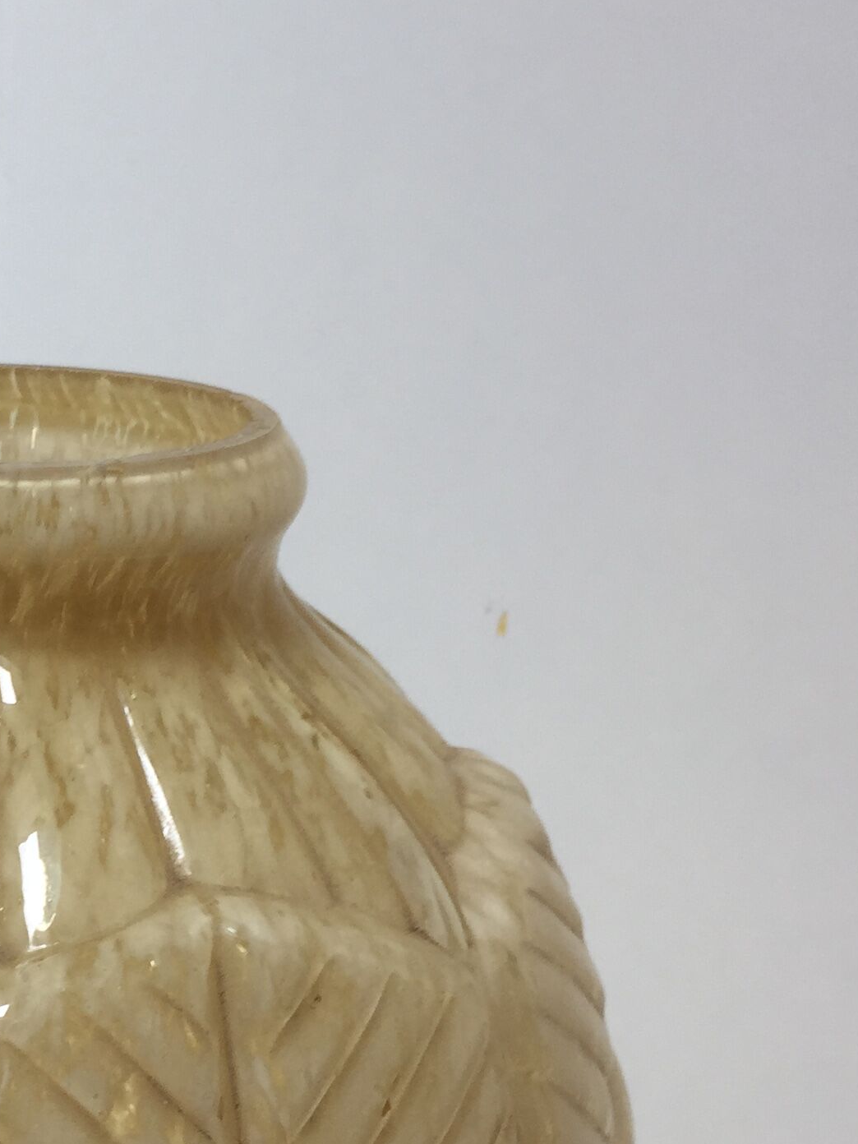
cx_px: -98
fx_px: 2247
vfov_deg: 27.9
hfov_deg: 20.5
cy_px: 939
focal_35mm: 68
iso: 32
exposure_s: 1/50
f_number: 2.2
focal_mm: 4.15
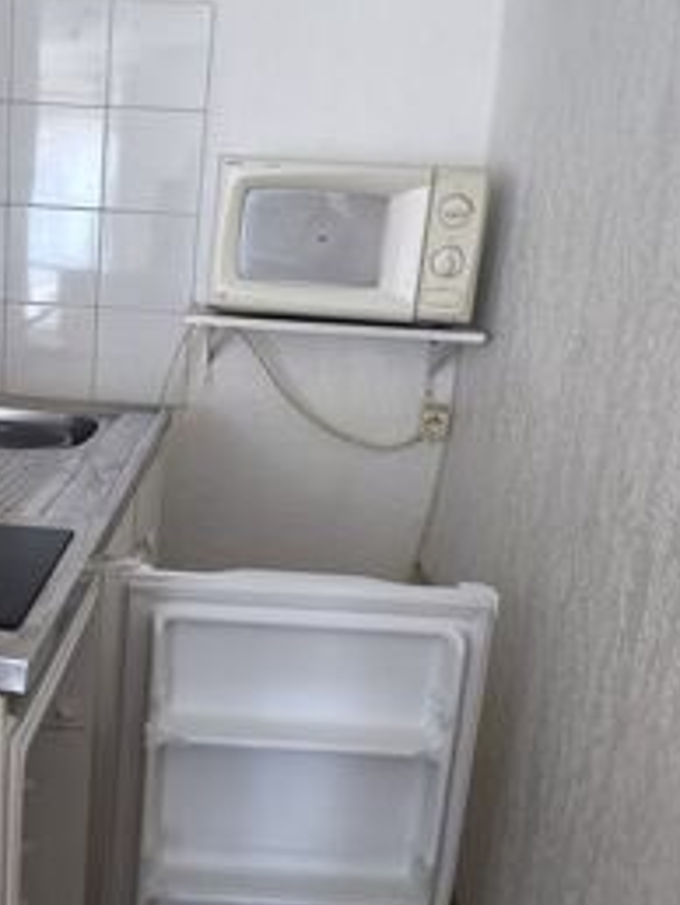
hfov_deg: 36.5
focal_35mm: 38
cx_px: 140
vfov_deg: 48.9
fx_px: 994
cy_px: 489
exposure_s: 1/16.7
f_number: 1.65
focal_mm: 6.18
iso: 5000
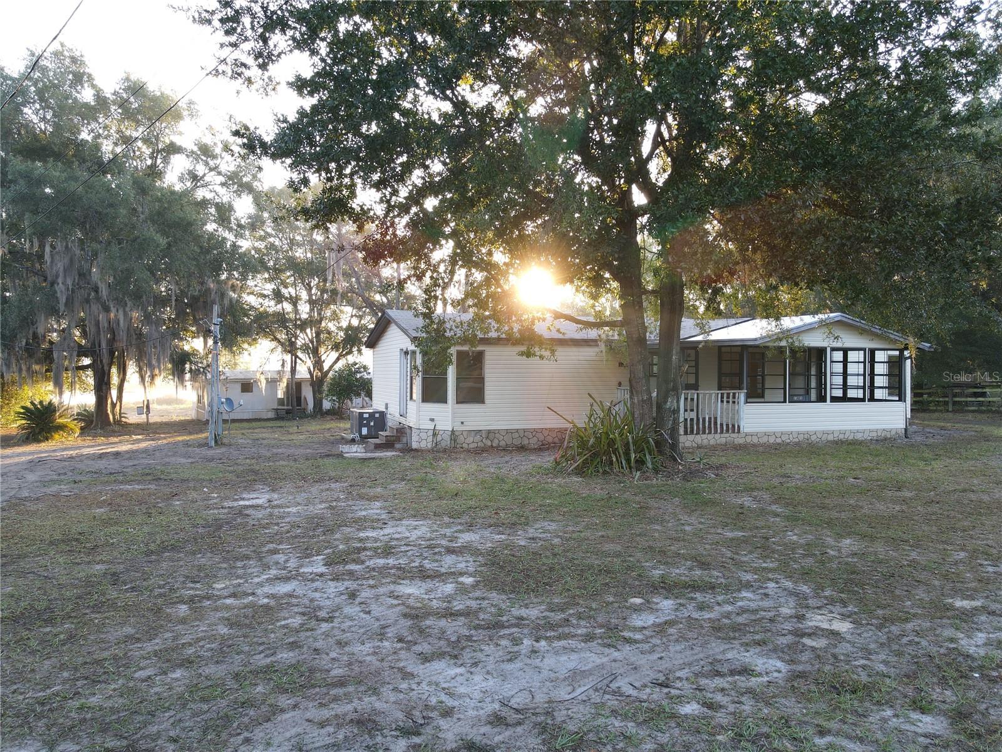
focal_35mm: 24
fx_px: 695
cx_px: 501
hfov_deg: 71.6
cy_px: 376
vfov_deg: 56.8
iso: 100
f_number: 2.8
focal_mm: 4.5
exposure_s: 1/25
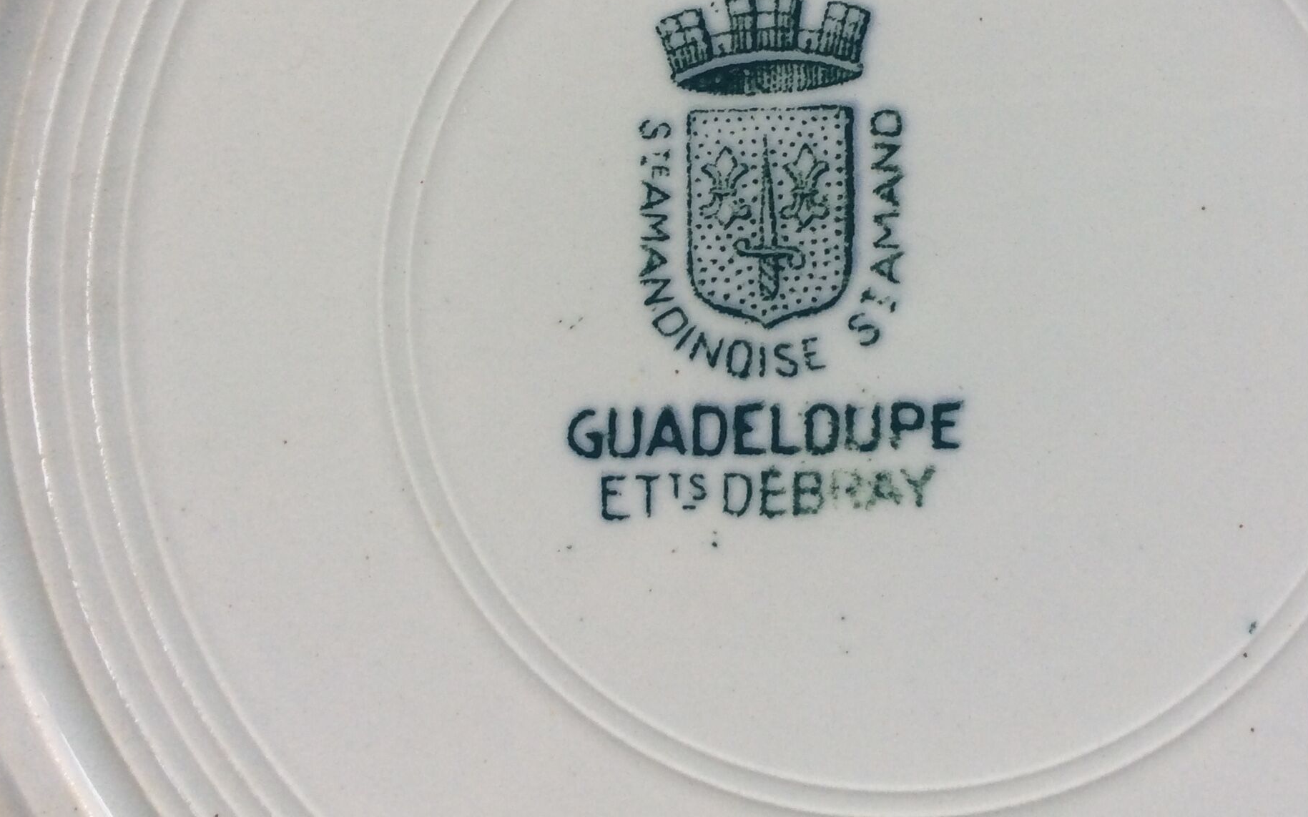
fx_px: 1711
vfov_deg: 26.5
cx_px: 780
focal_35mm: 48
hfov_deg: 41.7
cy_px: 194
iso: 32
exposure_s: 1/231
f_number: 2.4
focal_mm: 3.3
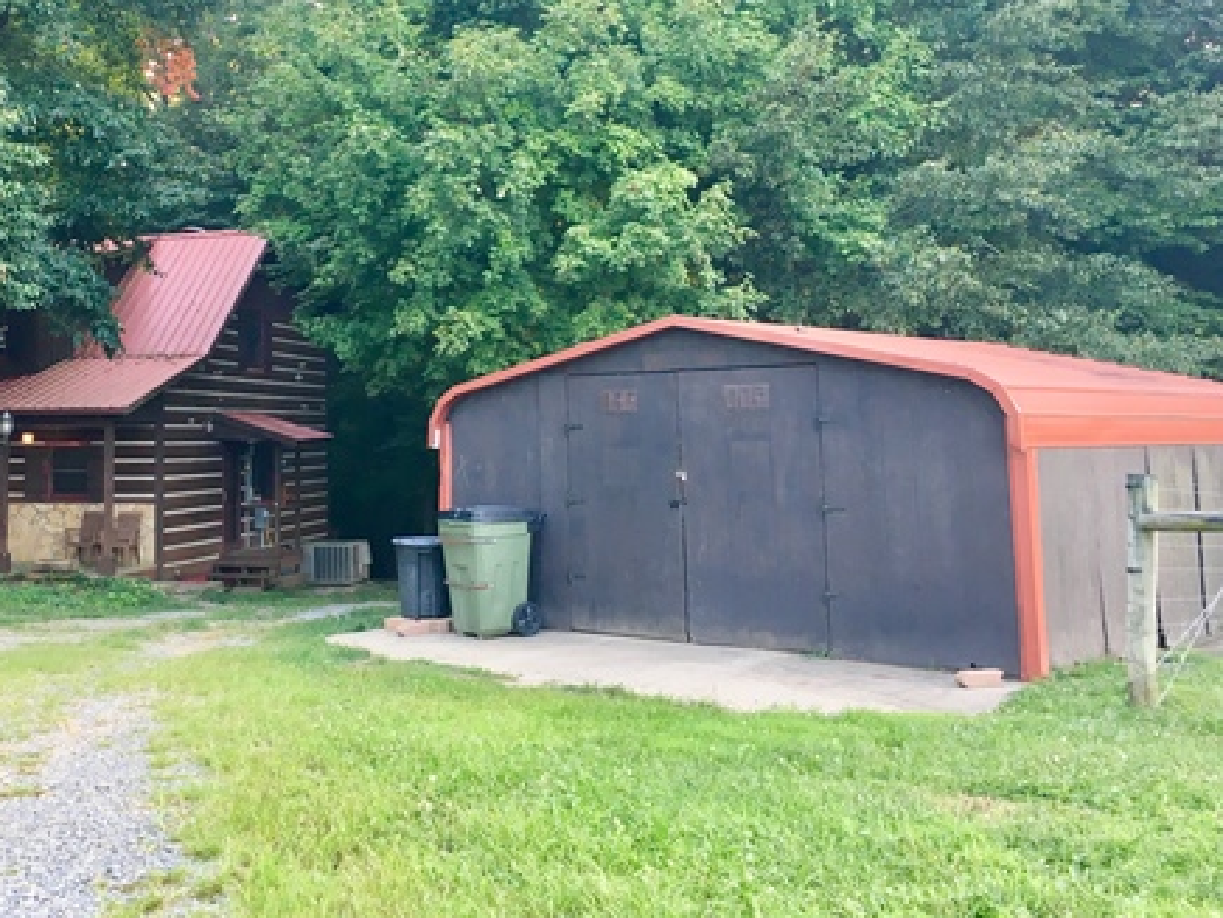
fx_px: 1484
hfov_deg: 43.8
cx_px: 358
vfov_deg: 34.1
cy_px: 321
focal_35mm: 42
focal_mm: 4.15
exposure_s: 1/40
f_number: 2.2
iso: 25
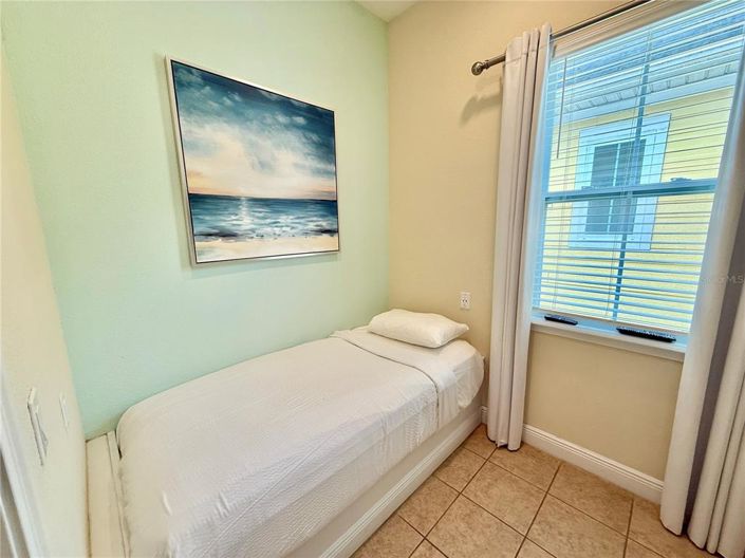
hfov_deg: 102.1
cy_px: 279
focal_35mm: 14
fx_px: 301
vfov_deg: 85.6
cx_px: 372
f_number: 2.2
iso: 80
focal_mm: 2.22
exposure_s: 1/120
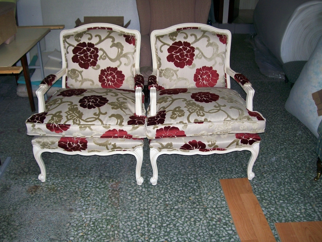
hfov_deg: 51.4
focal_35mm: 36
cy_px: 121
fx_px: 335
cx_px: 161
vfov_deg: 39.7
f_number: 2.7
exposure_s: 1/64
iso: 80
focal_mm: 6
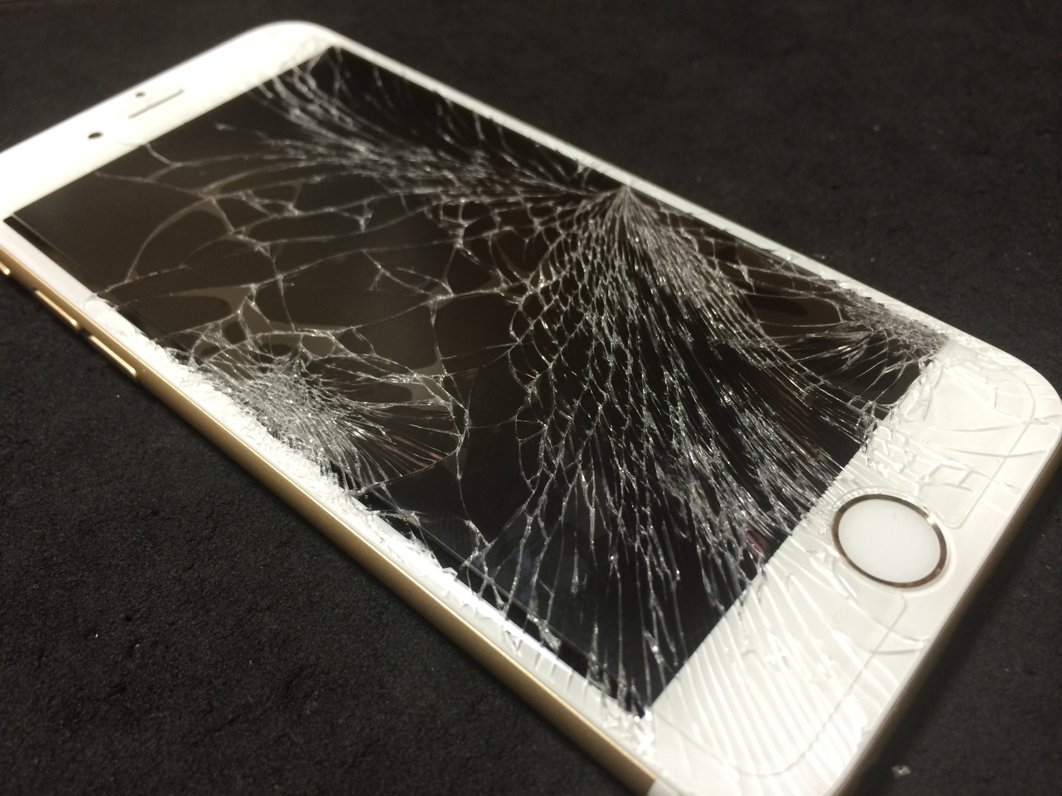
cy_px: 398
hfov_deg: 60.0
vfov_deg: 46.8
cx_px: 531
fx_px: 920
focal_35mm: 30
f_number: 2.2
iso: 50
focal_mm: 4.12
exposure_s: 1/30
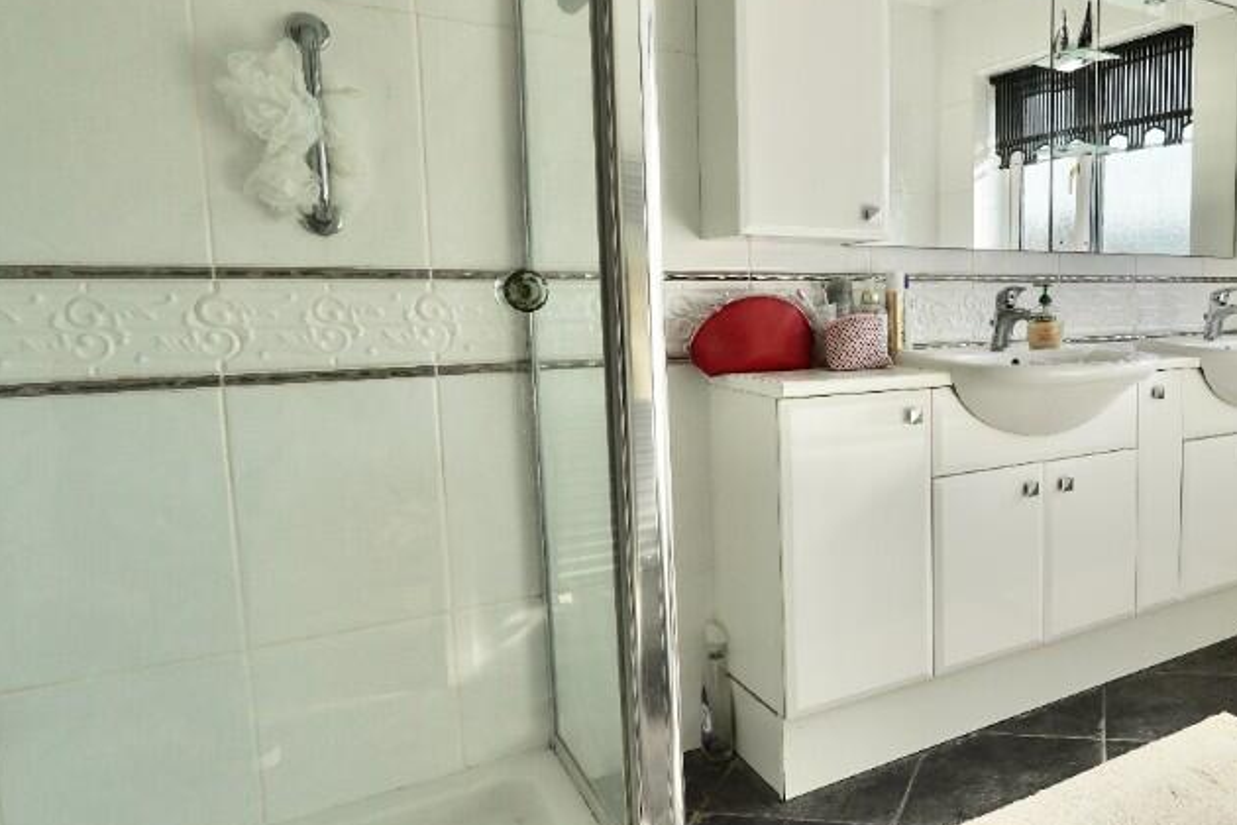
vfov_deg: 48.2
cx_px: 966
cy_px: 394
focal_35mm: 27
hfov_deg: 62.8
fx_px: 921
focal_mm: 11
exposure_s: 1/125
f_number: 5.6
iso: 100
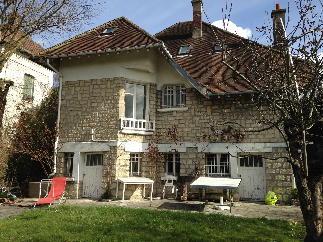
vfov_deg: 42.9
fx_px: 308
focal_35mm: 33
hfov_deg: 55.4
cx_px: 162
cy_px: 121
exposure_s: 1/1004
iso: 50
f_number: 2.4
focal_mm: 4.12
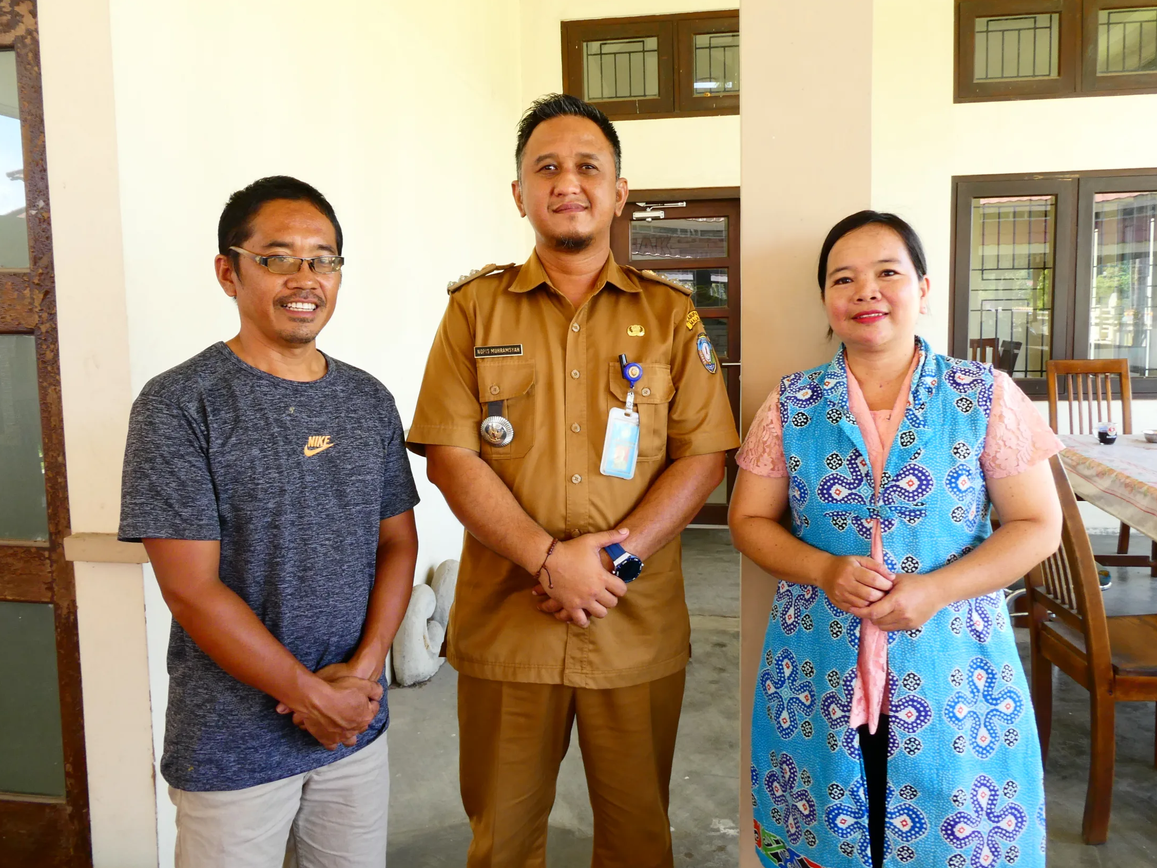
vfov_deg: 49.7
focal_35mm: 28
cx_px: 575
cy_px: 403
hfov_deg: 63.4
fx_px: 936
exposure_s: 1/25
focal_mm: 4.3
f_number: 4
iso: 80
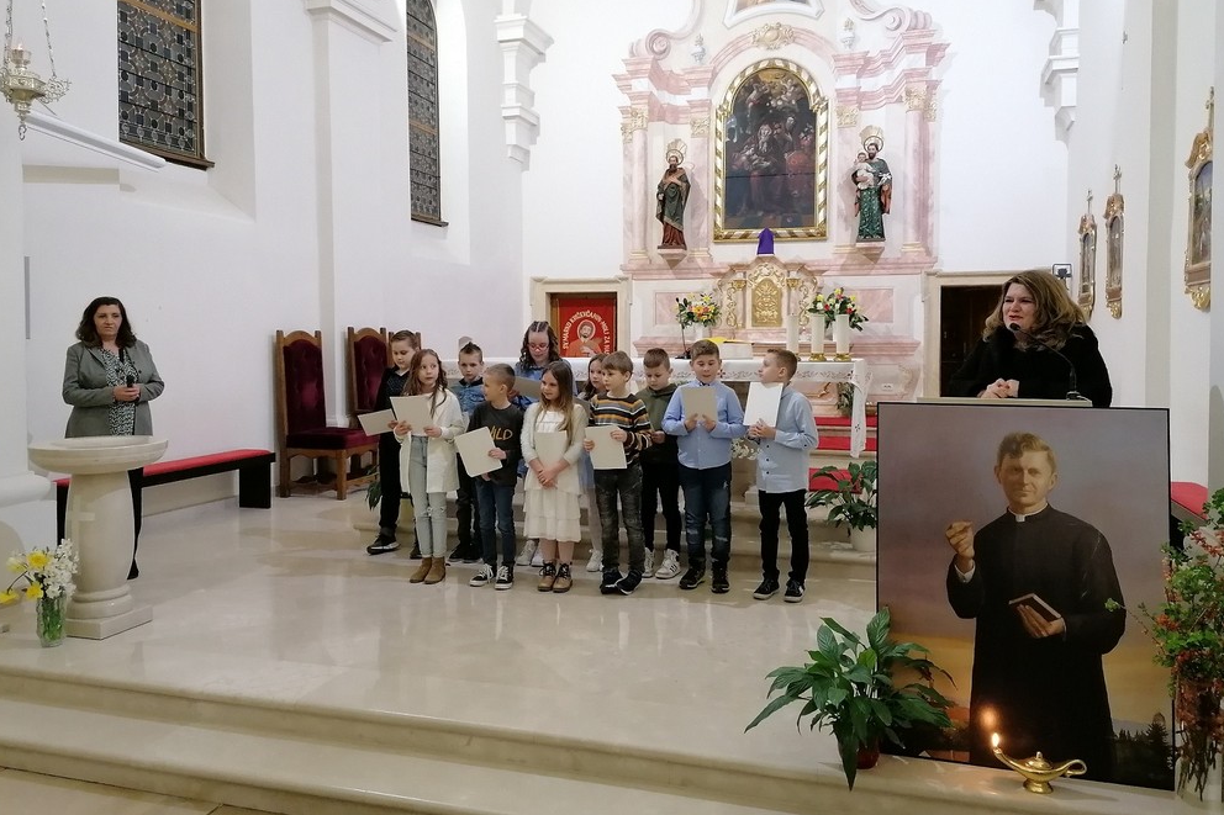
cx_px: 618
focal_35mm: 29
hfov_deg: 63.7
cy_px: 361
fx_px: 986
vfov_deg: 44.9
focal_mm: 4.75
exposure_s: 1/33.3
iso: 320
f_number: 1.8
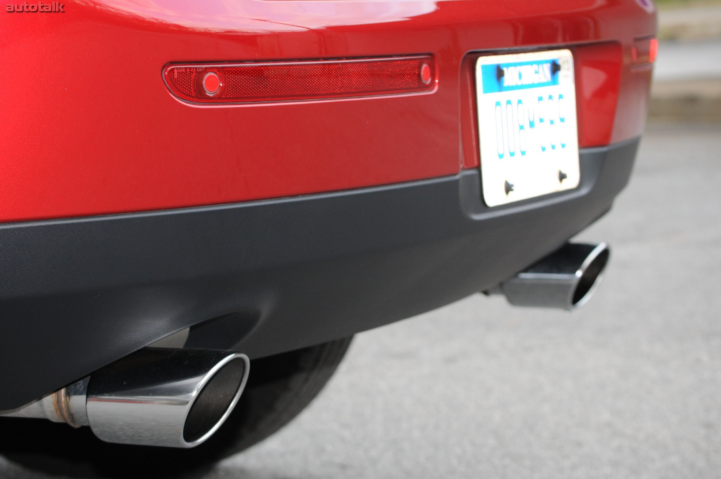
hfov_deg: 17.1
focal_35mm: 120
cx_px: 360
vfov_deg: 11.4
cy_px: 240
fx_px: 2401
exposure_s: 1/60
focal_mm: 80
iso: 500
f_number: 8
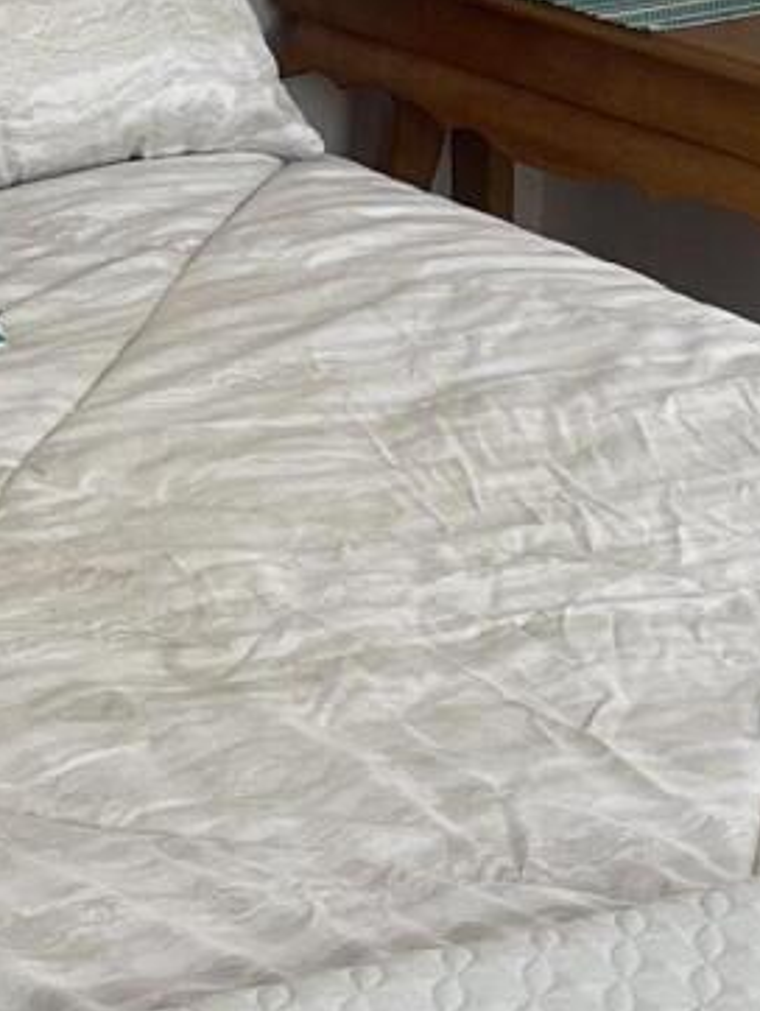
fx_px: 4035
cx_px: -285
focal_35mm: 138
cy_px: 101
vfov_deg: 14.1
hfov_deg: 10.5
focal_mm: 5.1
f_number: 1.6
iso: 125
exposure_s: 1/121
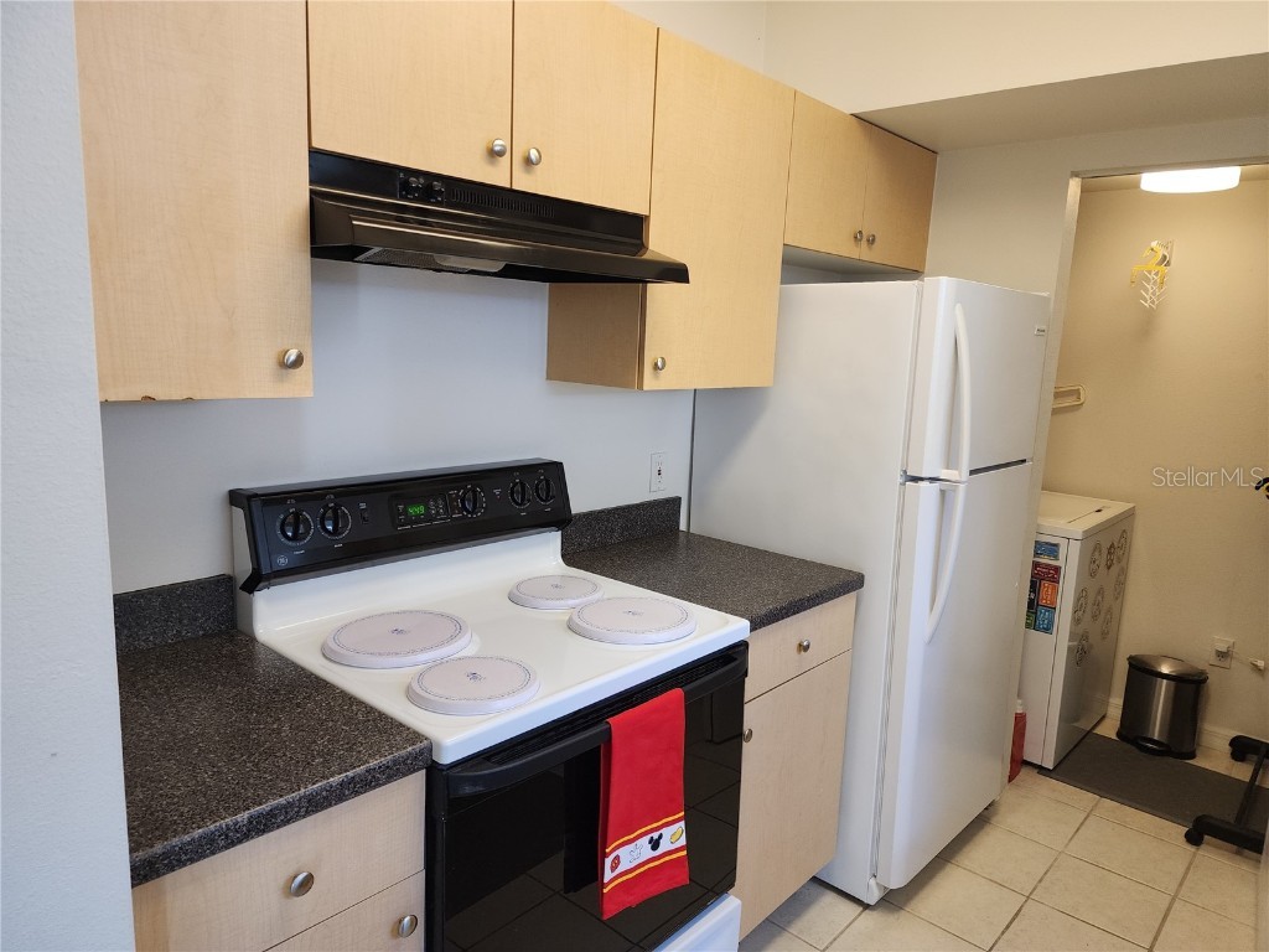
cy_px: 476
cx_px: 634
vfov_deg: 58.9
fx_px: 843
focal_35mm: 23
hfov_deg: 73.9
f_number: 1.8
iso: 200
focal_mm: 6.4
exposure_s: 1/120
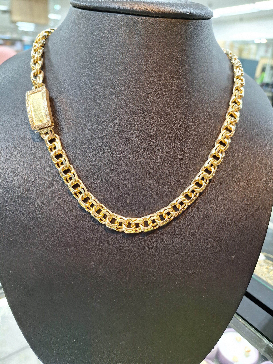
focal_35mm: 23
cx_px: 136
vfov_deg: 73.9
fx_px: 242
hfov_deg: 58.9
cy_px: 182
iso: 64
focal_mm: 5.54
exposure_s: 1/60
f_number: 1.8
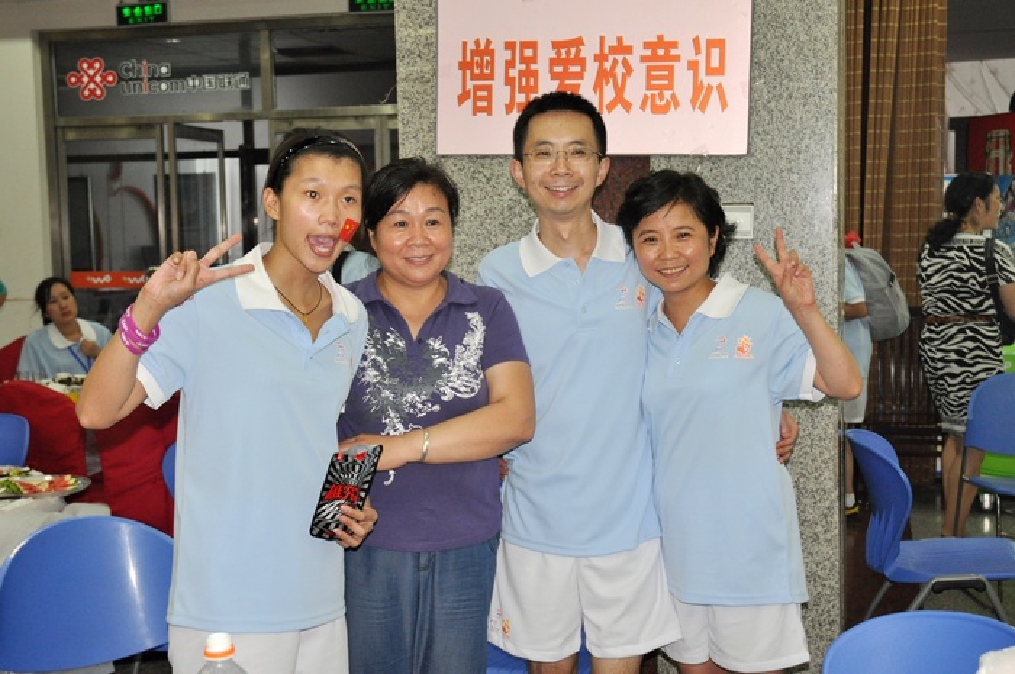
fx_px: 1436
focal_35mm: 51
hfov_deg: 38.9
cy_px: 337
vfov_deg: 26.4
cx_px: 508
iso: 800
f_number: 4
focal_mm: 34
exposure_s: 1/60
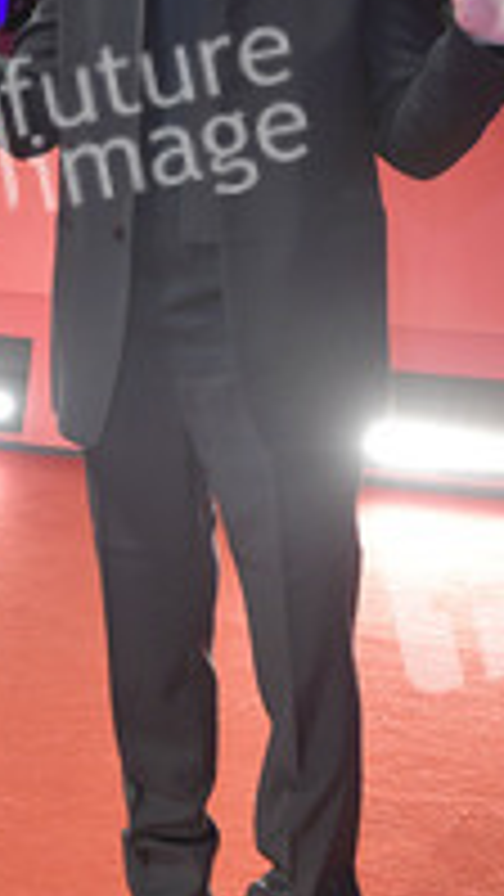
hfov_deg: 14.4
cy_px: 360
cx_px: 207
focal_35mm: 84
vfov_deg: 25.3
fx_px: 1995
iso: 2000
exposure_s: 1/250
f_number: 6.3
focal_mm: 40
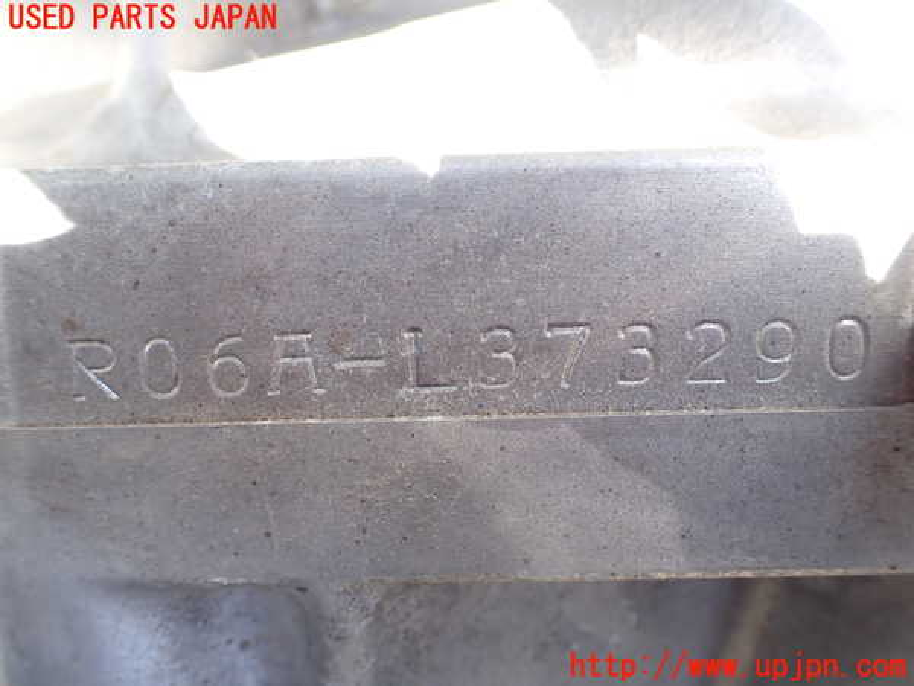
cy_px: 343
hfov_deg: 60.0
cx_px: 457
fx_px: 792
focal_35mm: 30
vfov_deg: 46.8
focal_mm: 5.4
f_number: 2.3
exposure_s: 1/125
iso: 200
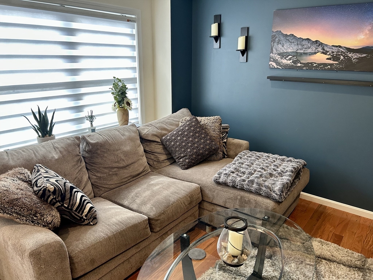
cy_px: 140
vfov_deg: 53.1
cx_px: 186
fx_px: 280
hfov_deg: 67.3
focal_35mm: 26
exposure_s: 1/120
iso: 125
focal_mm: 5.7
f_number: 1.5
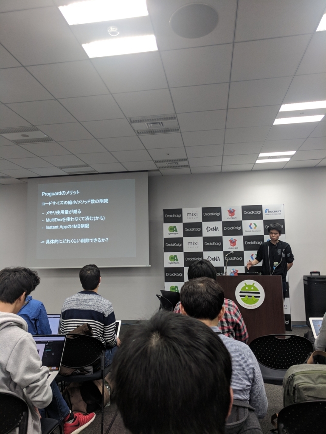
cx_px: 163
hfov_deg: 53.1
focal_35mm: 26
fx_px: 326
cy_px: 217
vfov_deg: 67.3
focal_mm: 4.67
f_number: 2
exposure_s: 1/60
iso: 234
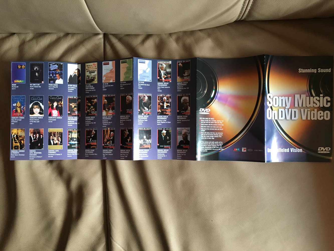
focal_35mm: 29
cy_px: 126
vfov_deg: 48.2
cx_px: 167
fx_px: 280
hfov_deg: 61.7
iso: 200
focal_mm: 4.15
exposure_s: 1/33
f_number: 2.2
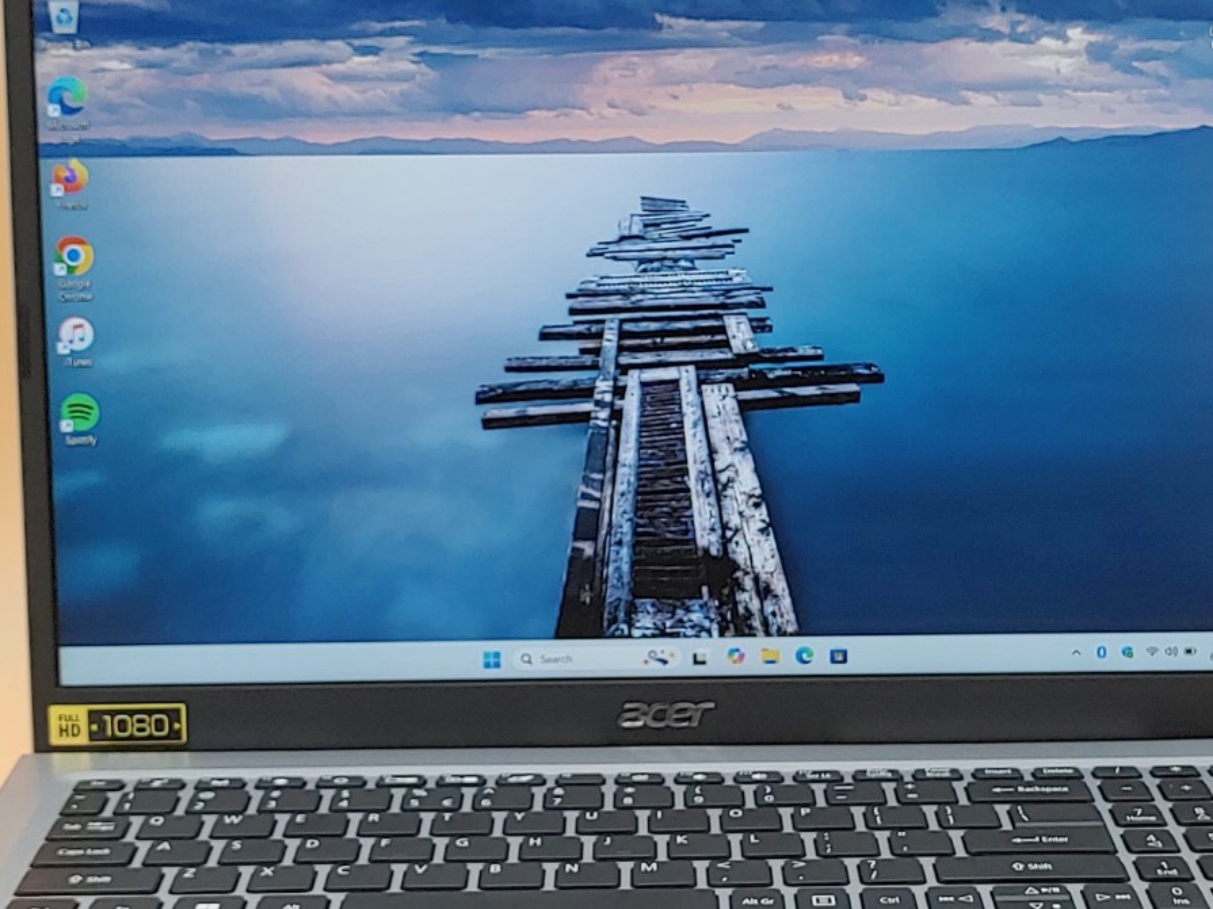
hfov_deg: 26.3
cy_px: 588
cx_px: 667
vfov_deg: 19.8
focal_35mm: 74
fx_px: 2593
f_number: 1.8
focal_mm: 4.36
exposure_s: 1/60
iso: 50
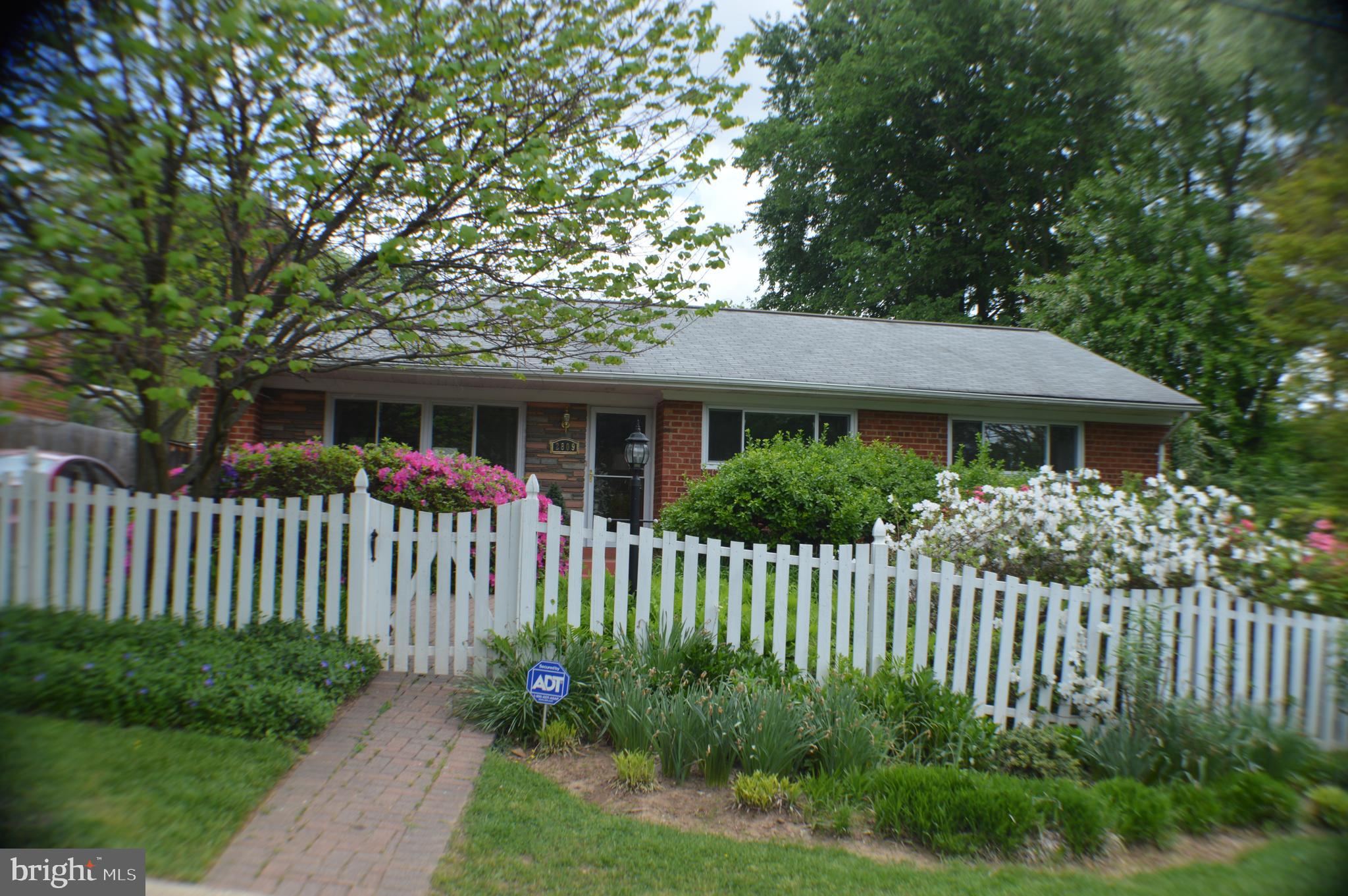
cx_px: 674
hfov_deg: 49.6
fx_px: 1459
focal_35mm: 39
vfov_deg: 34.1
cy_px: 448
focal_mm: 26
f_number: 6.3
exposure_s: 1/160
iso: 100
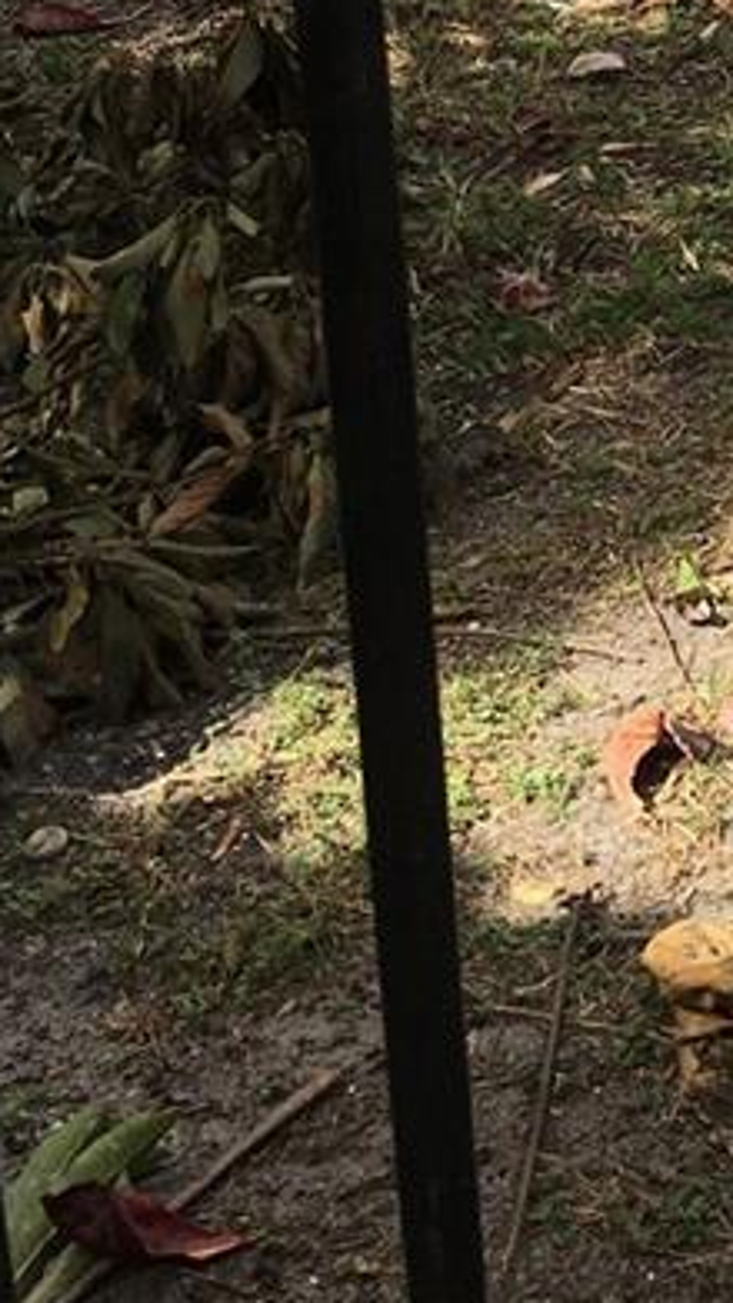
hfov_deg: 11.3
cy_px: -133
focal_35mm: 97
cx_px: 1436
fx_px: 3351
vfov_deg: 20.9
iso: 25
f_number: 2.2
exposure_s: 1/986
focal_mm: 4.15
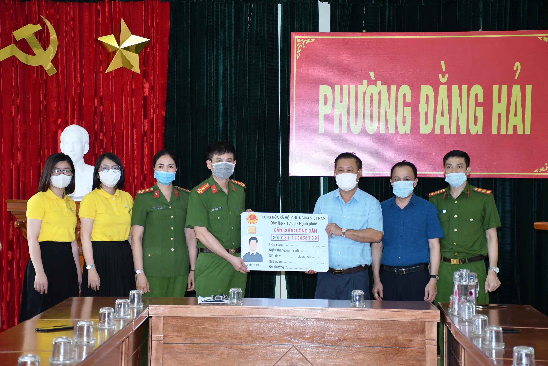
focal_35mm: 78
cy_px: 183
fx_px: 1187
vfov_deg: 17.5
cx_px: 274
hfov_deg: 26.0
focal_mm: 52
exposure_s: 1/200
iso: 1000
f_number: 4.8
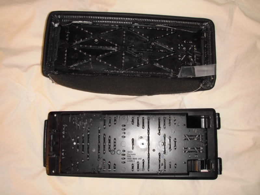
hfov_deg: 49.0
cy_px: 98
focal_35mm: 38
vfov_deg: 37.7
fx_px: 285
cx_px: 130
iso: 125
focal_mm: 6.7
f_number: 3.5
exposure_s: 1/30
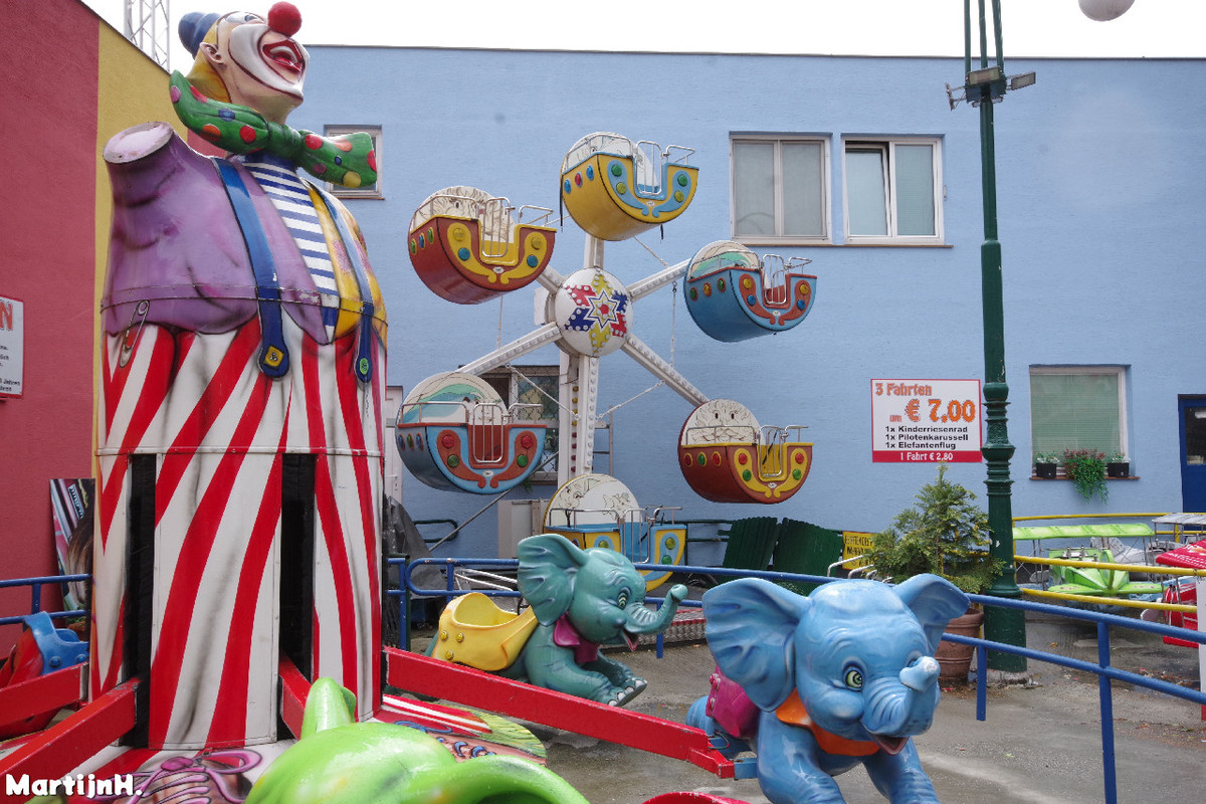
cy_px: 402
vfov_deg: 43.6
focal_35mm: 30
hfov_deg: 61.9
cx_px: 603
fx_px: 1005
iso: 800
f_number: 10
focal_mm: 20
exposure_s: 1/400
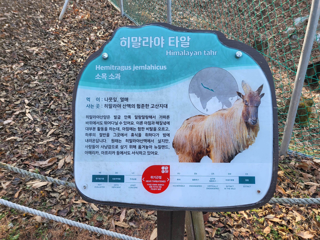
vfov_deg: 53.1
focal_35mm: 26
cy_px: 120
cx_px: 160
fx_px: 240
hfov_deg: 67.3
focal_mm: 4.25
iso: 50
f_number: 1.8
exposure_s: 1/227
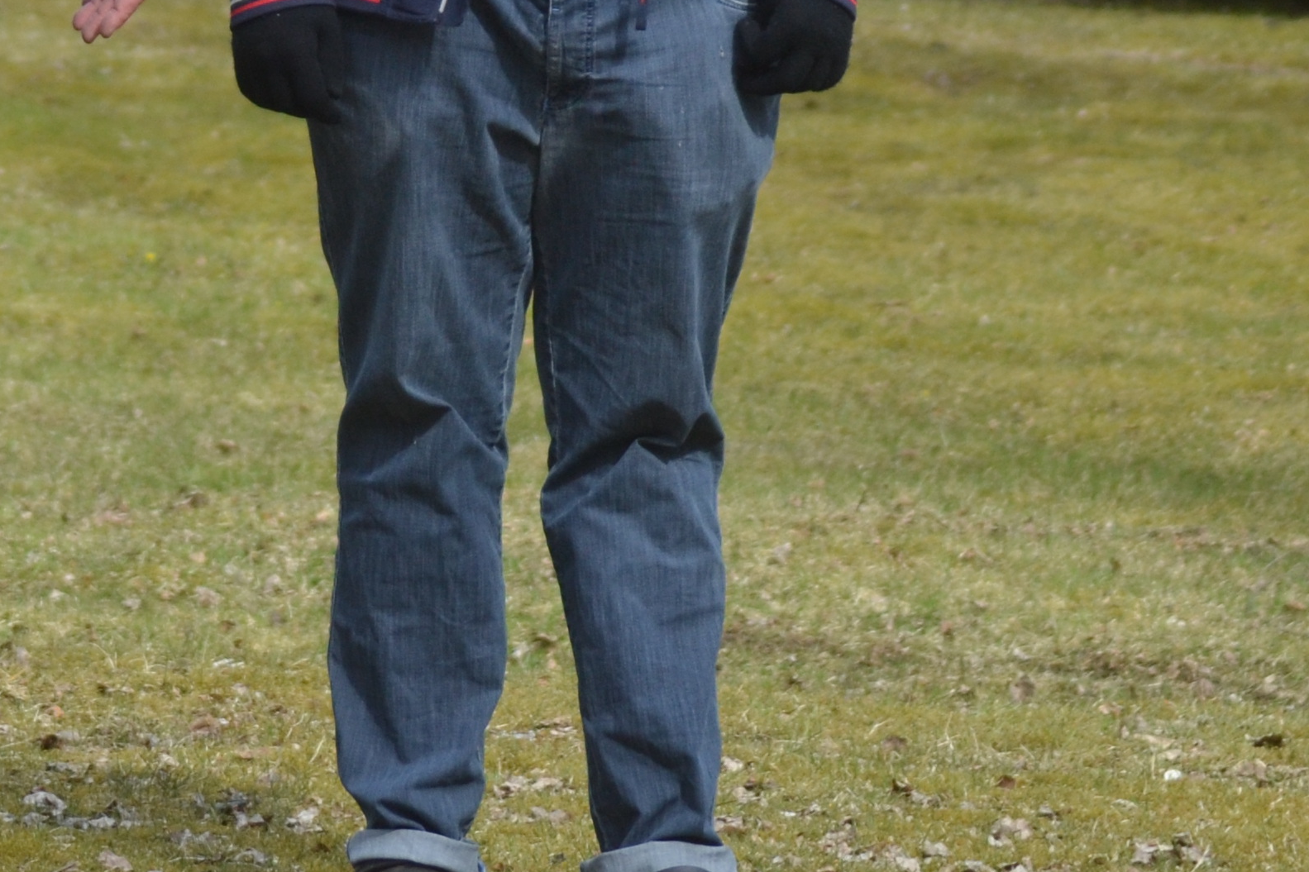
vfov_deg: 3.8
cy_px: -123
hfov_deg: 5.7
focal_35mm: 358
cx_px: -293
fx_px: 13015
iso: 320
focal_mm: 82
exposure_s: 1/500
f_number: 5.6
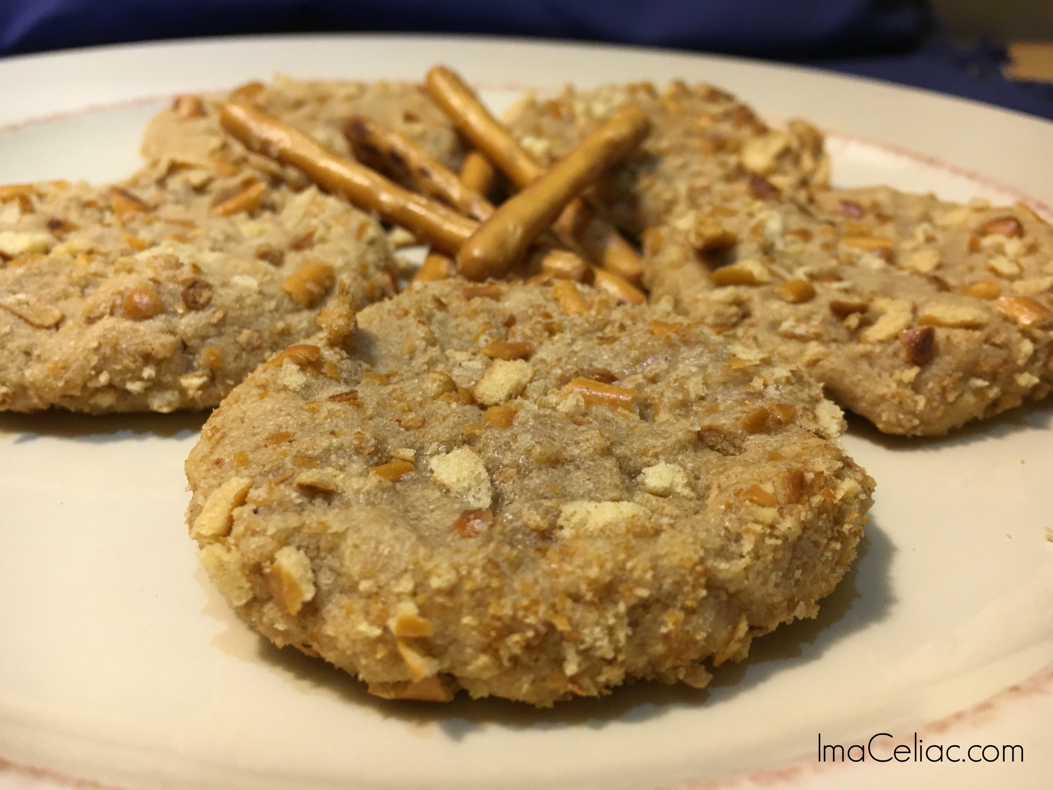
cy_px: 395
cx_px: 526
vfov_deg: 48.2
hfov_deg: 61.7
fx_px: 882
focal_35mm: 29
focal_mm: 4.15
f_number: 2.2
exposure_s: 1/30
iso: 80
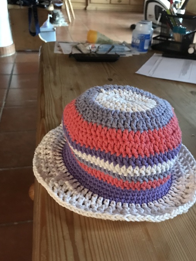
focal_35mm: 33
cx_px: 113
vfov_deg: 55.1
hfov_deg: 42.8
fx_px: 249
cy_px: 150
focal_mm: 3.99
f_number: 1.8
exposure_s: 1/5
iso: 100
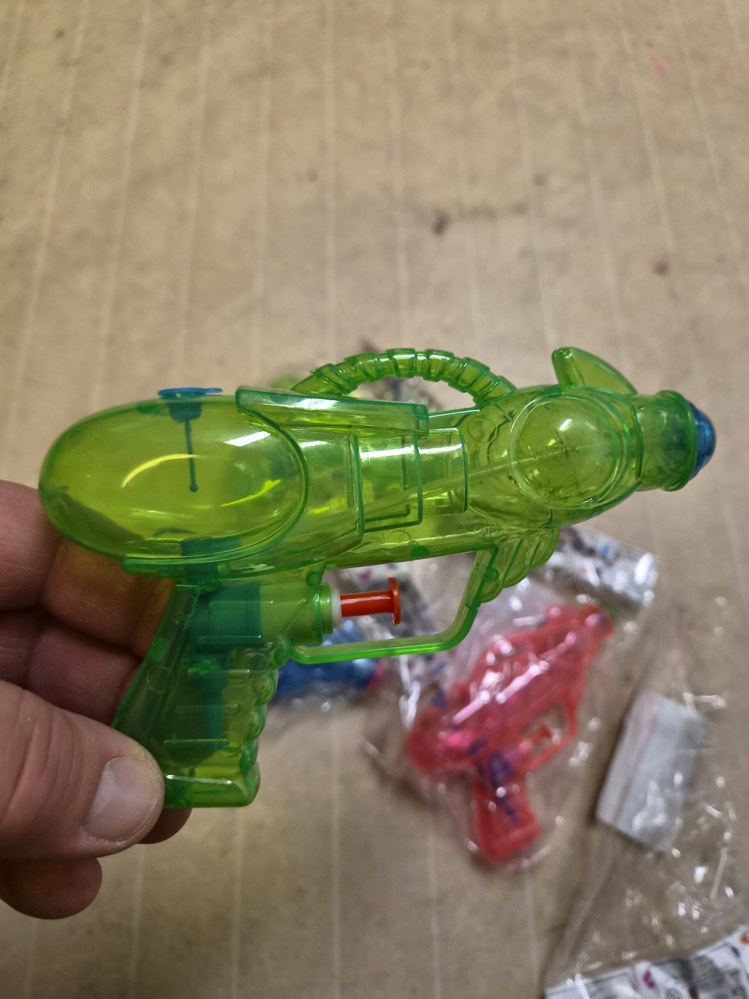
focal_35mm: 23
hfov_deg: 58.9
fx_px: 664
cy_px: 500
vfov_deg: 73.9
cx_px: 374
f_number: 1.8
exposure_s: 1/100
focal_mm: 5.4
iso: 125
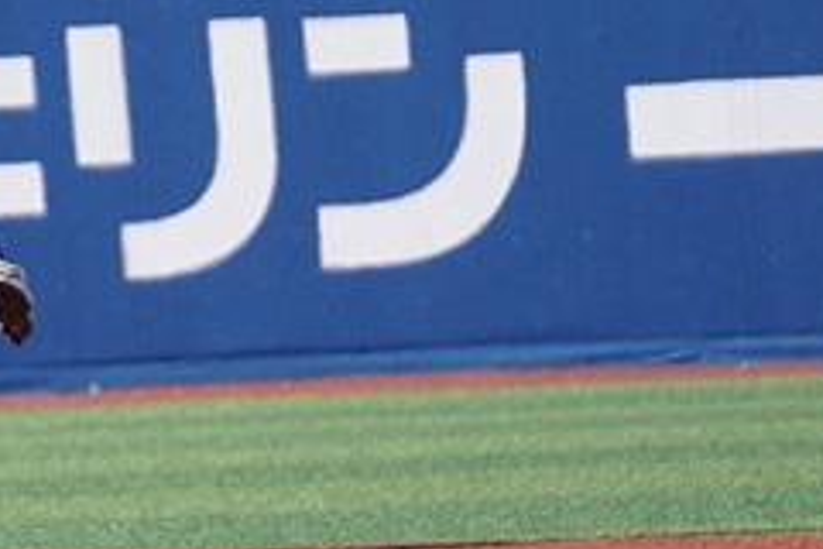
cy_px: 112
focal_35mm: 827
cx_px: -189
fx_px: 18905
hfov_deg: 2.5
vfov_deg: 1.7
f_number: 6.3
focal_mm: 210
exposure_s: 1/4000
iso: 1250
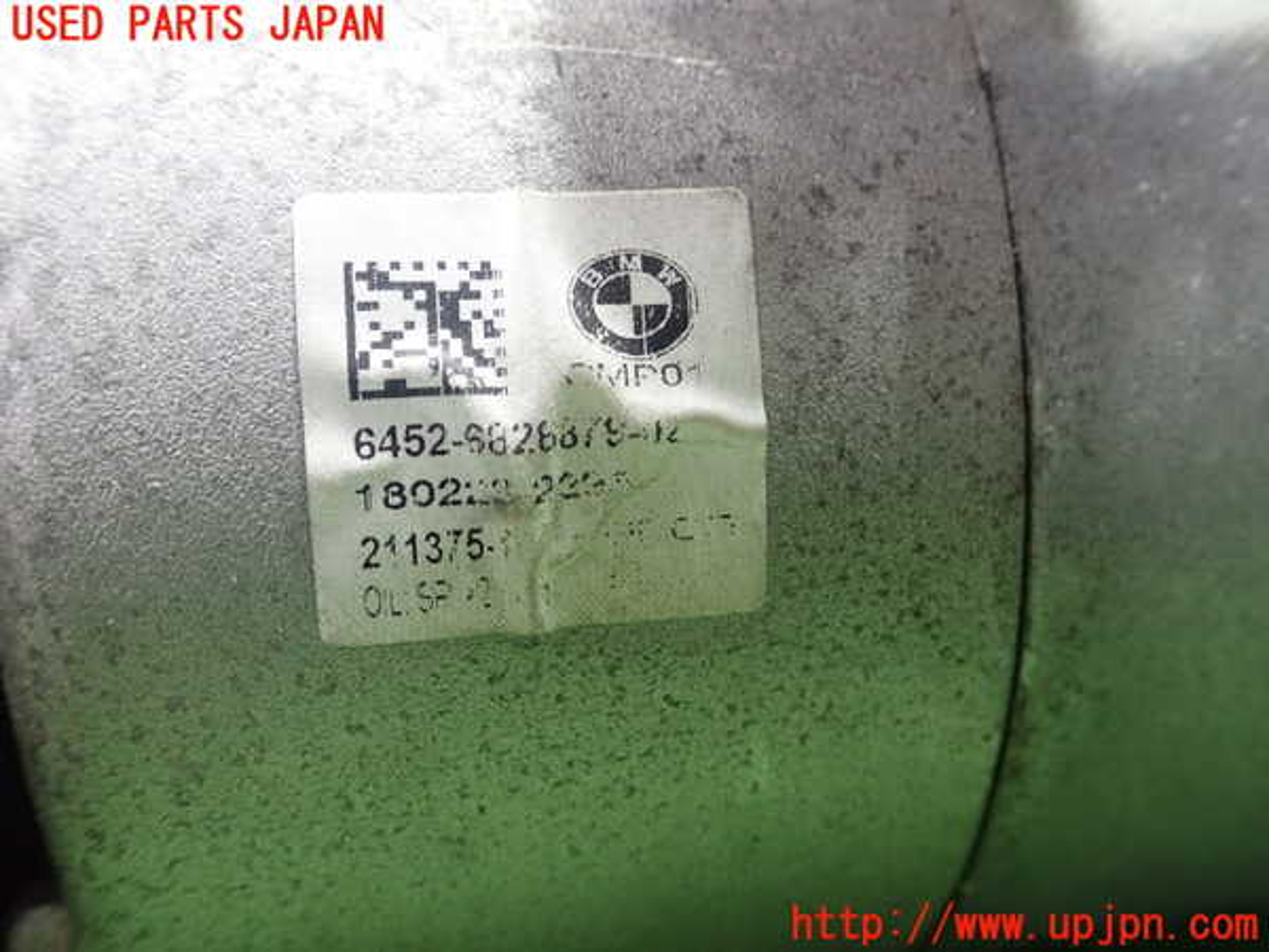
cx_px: 634
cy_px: 476
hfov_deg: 60.0
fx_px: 1100
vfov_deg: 46.8
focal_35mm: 30
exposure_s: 1/80
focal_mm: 5.5
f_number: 2.3
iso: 800
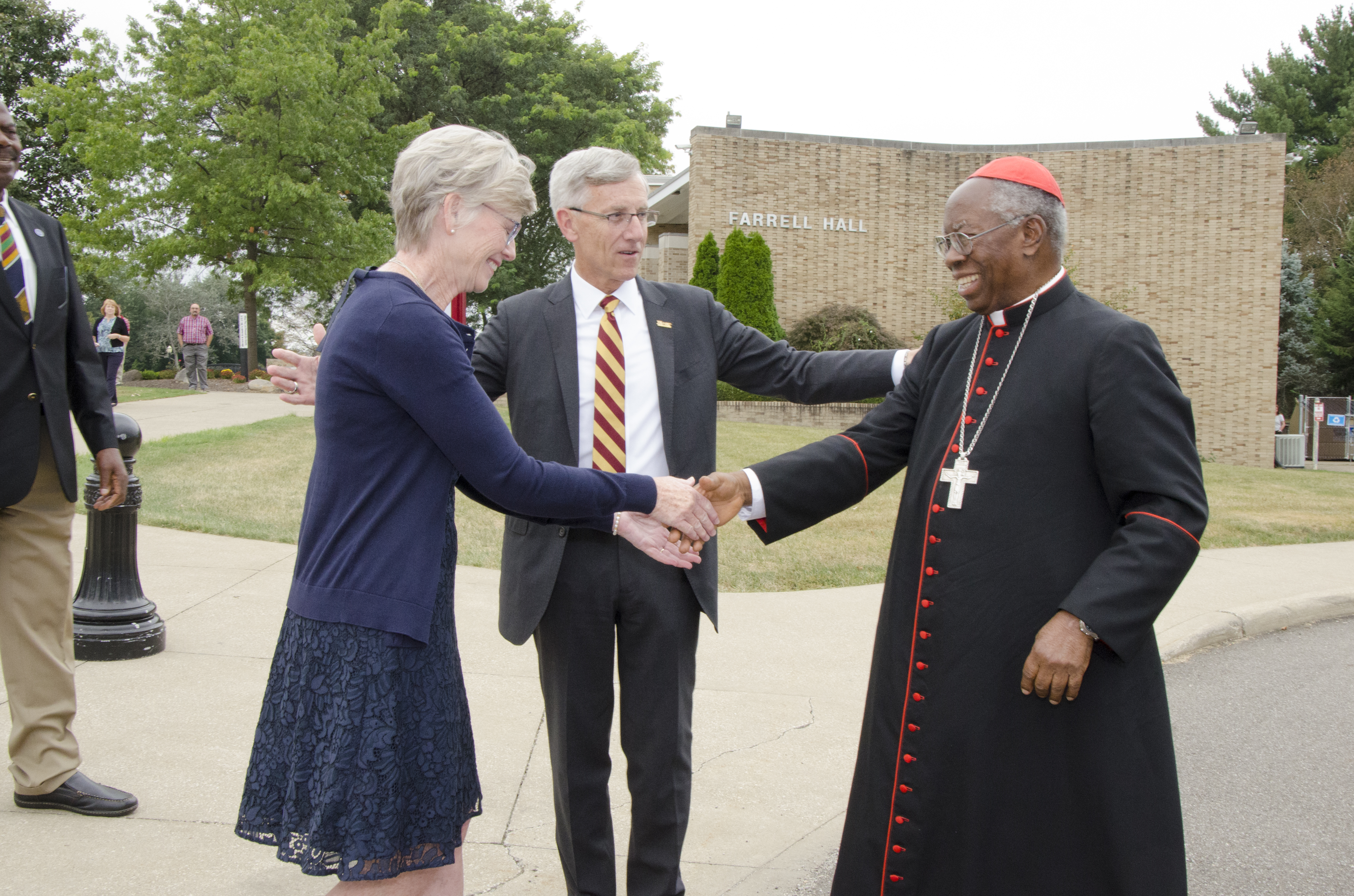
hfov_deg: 53.2
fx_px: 1351
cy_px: 448
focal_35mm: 36
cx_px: 677
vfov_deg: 36.7
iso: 2000
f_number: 13
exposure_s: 1/200
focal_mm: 24
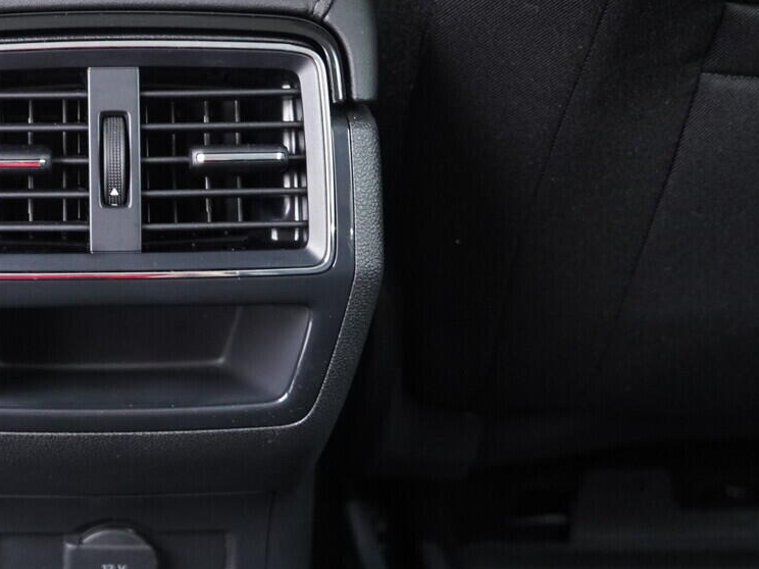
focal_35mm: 67
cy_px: 287
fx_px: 1469
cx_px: 68
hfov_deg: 27.8
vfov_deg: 21.9
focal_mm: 24
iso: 1600
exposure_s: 1/40
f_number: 2.8
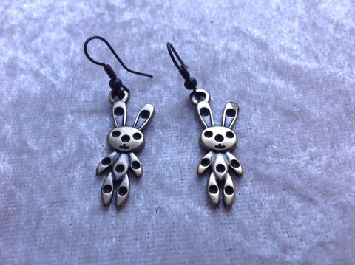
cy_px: 132
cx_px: 178
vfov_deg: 40.6
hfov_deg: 52.7
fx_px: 359
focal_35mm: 35
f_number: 2.4
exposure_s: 1/60
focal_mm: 4.28
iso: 64
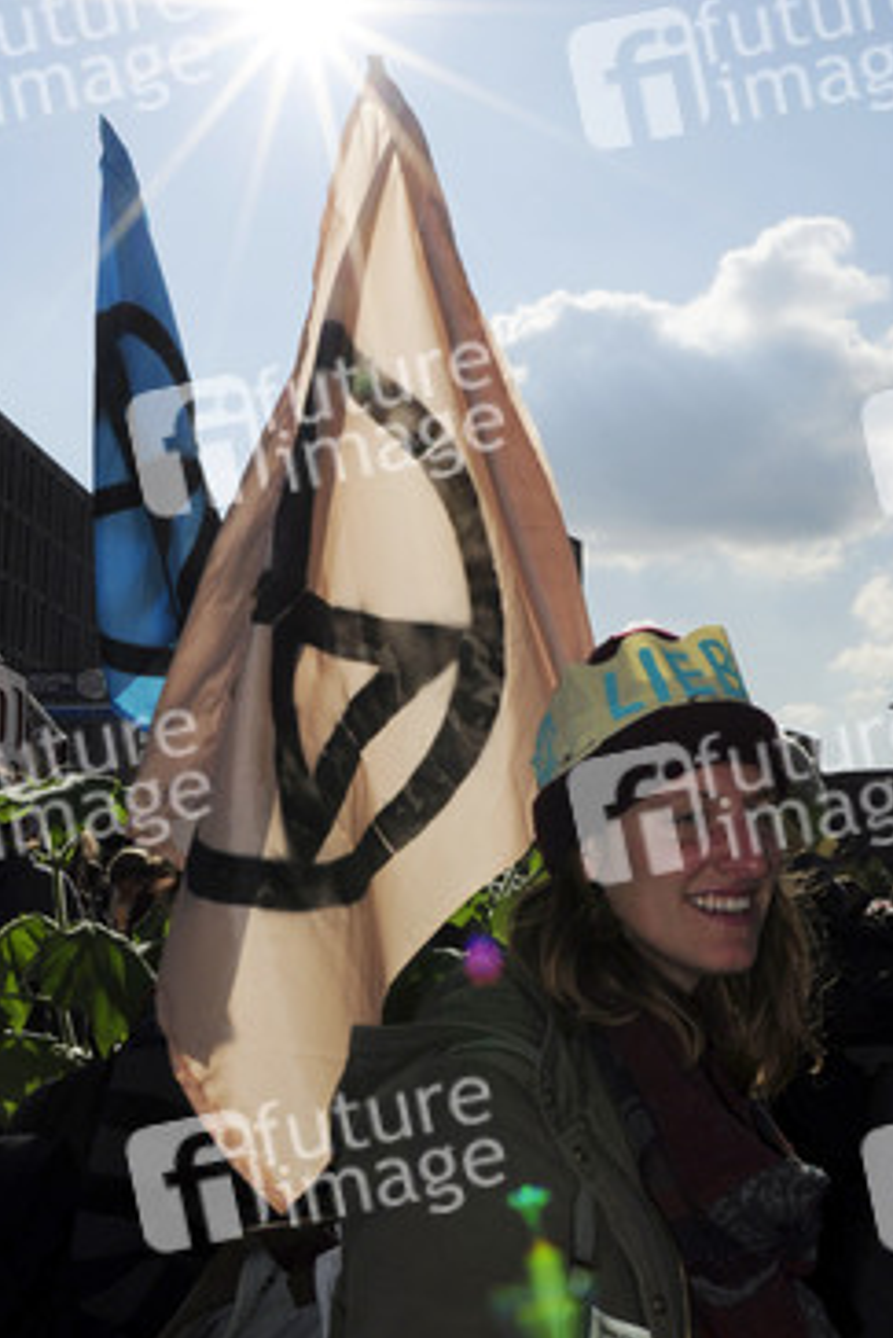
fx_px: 1656
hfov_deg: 30.2
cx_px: 424
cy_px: 614
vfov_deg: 43.9
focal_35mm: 45
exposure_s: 1/200
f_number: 25
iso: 200
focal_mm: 27
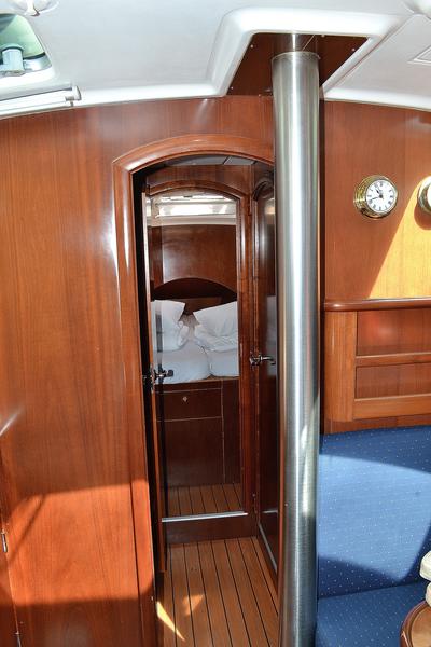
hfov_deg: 47.9
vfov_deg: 67.4
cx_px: 216
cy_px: 324
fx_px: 485
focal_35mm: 27
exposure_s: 1/60
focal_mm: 18
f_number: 8
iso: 400
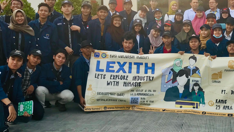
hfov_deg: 37.4
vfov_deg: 22.2
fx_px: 335
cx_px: 180
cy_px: 53
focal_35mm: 54
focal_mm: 3.99
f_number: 1.8
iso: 20
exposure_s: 1/1198
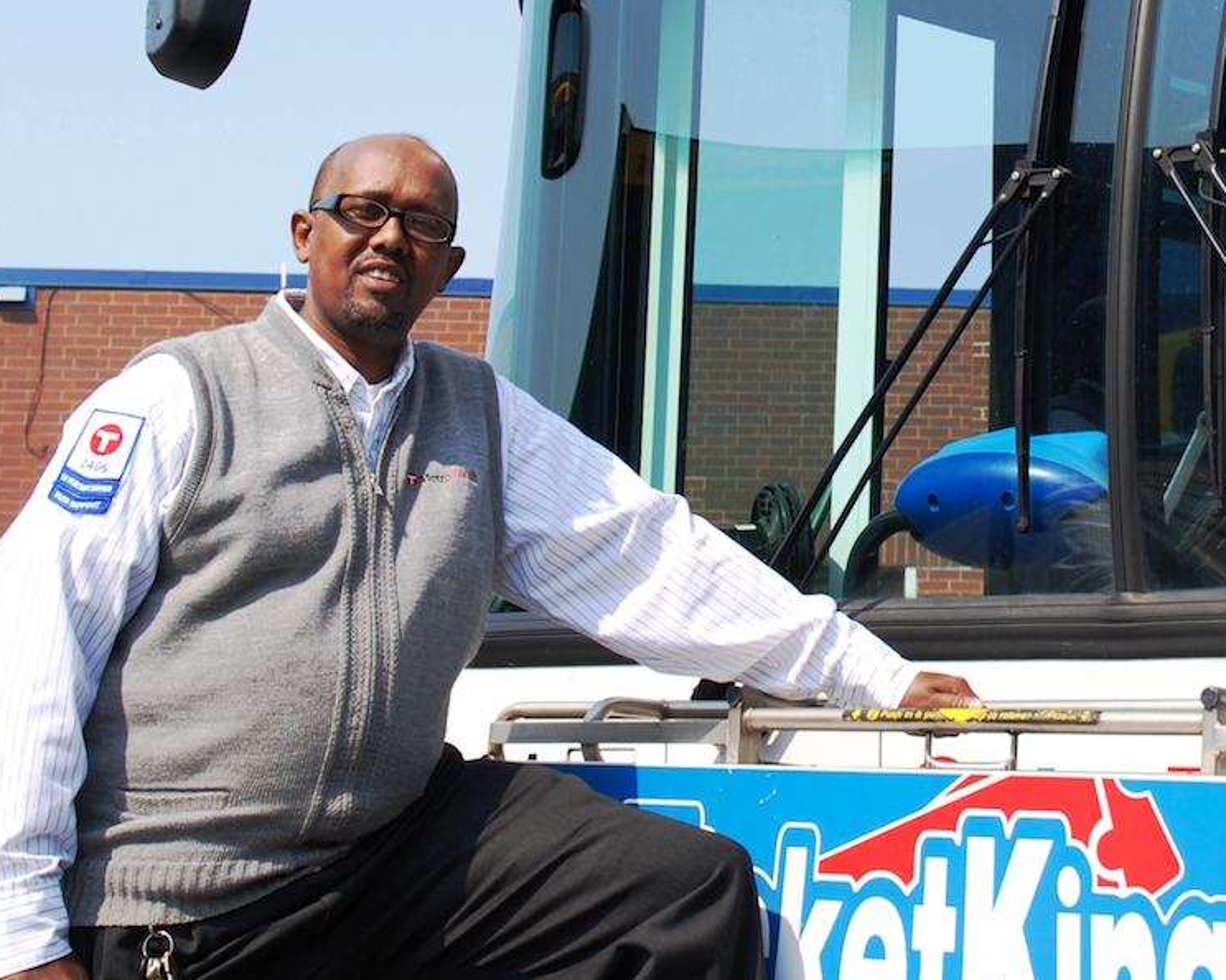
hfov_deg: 30.4
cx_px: 769
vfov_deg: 24.6
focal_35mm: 62
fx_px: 2249
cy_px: 509
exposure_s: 1/200
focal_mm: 32
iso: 100
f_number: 7.1
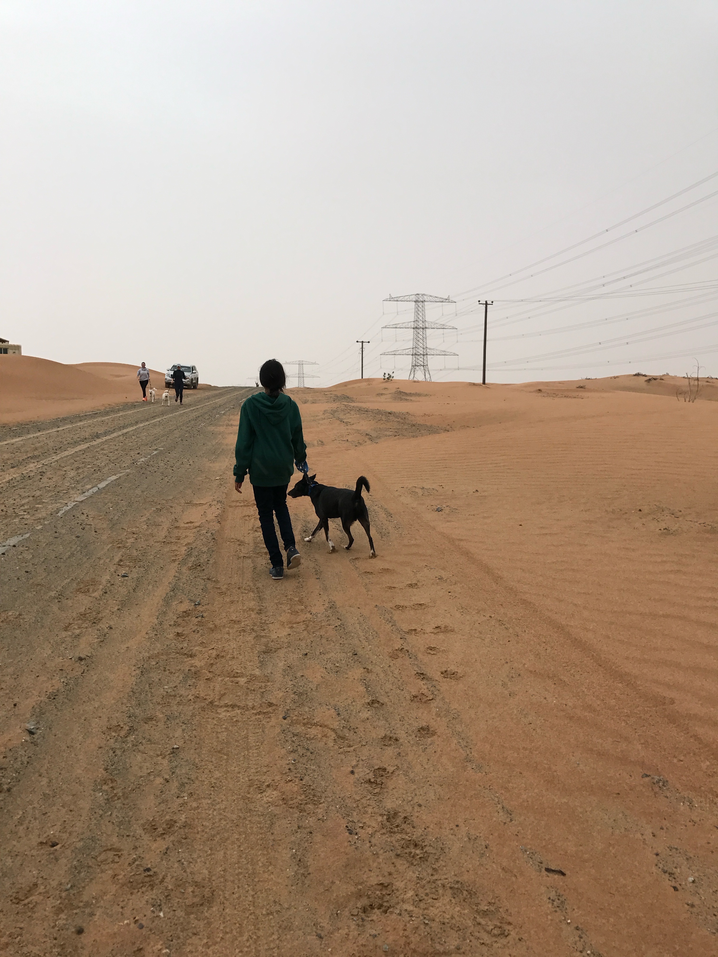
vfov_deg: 63.4
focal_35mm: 28
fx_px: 774
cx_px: 359
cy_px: 478
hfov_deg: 49.7
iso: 20
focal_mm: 3.99
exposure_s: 1/383
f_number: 1.8
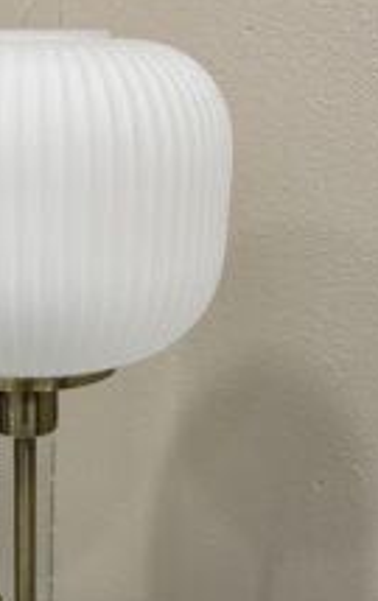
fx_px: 1051
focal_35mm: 64
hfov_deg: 19.9
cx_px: 20
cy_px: 491
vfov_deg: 31.1
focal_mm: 5.96
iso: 250
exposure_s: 1/60
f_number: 1.6
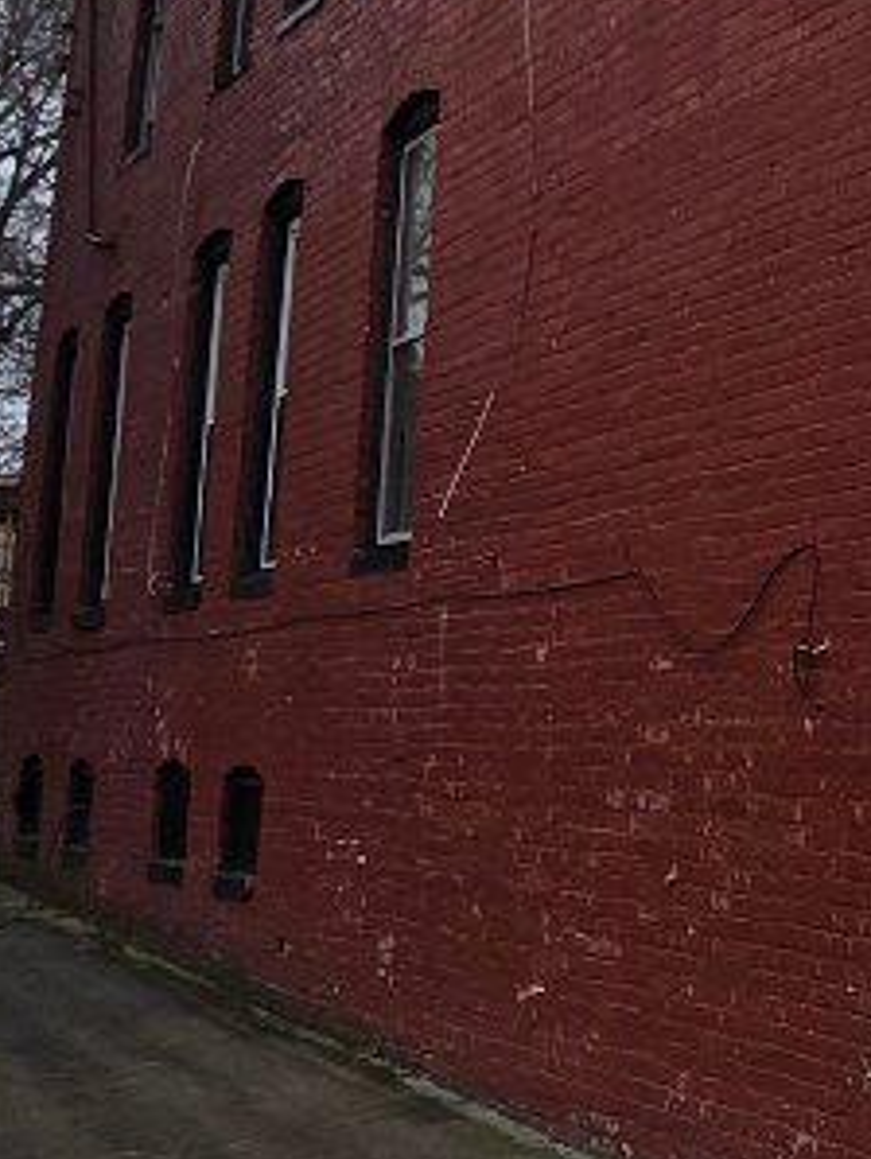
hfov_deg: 18.8
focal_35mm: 67
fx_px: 2245
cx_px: 1380
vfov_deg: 28.6
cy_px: 319
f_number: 1.9
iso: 40
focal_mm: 2.2
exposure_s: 1/1347
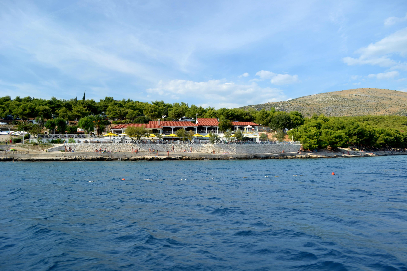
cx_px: 204
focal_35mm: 27
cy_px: 136
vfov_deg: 47.9
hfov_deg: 67.4
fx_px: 305
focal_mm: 18
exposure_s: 1/160
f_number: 6.3
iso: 100
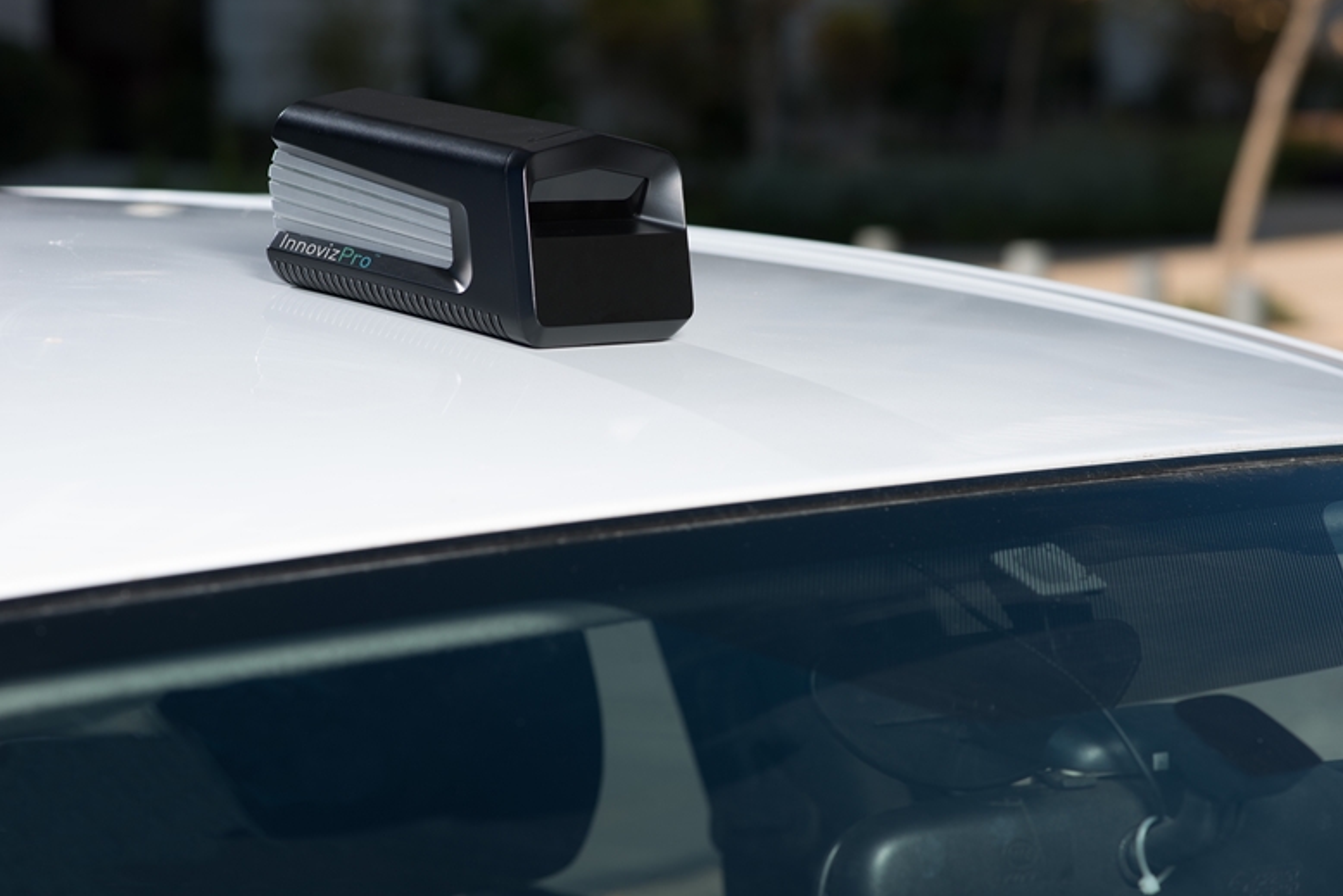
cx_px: 684
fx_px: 4029
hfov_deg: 18.9
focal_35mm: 108
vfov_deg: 12.7
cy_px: 445
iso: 50
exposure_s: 1/200
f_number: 9
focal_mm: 105
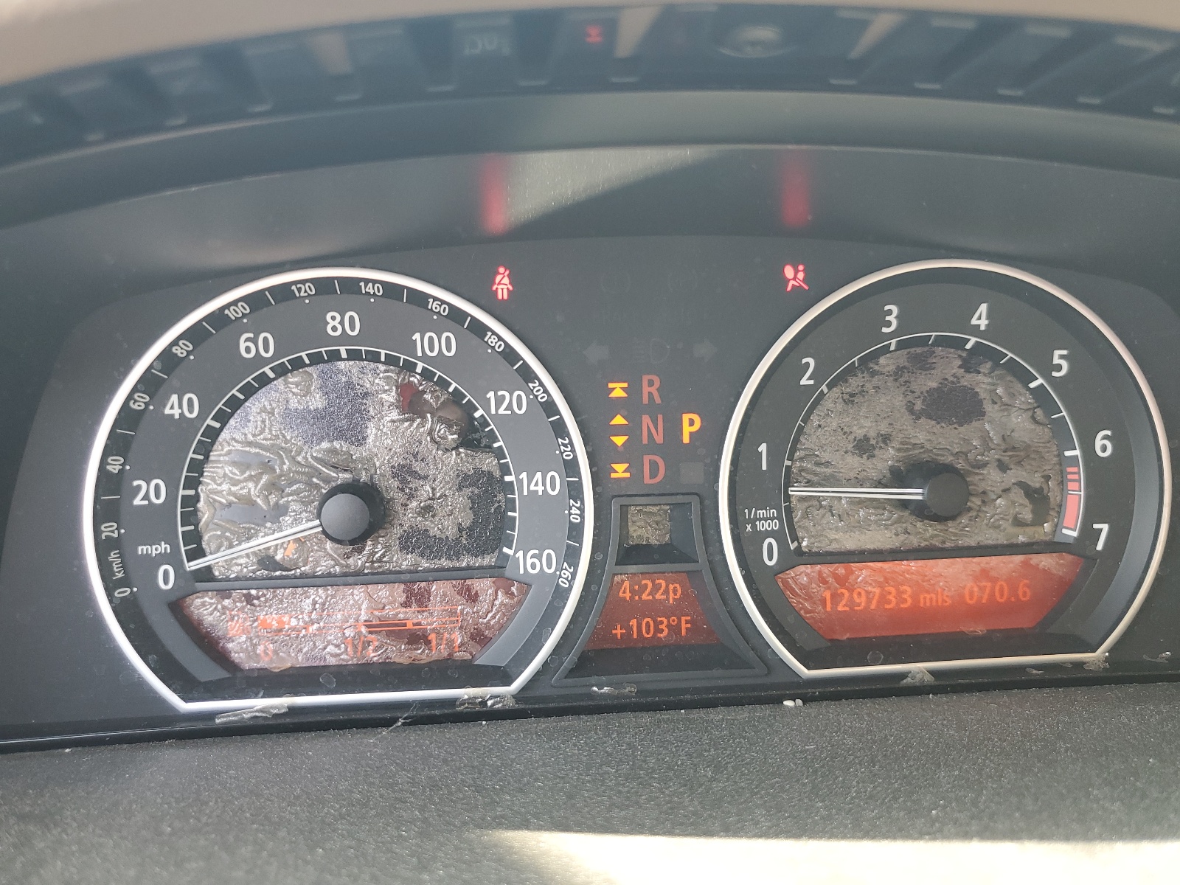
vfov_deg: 53.1
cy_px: 442
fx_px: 886
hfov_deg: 67.3
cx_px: 590
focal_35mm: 26
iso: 55
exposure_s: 1/60.2
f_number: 1.5
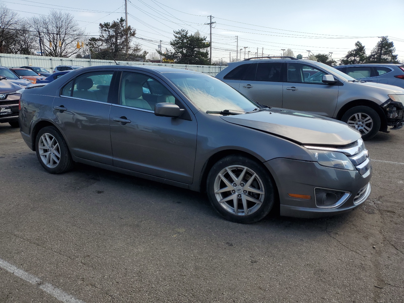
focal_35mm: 26
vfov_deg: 53.1
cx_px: 202
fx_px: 303
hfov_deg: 67.3
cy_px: 152
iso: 50
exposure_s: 1/2500
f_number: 1.5
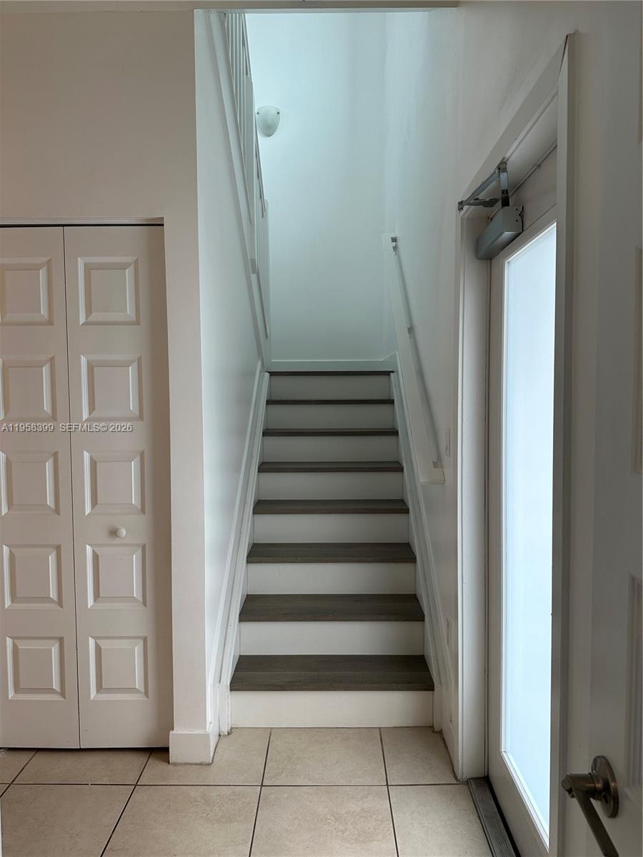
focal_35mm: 24
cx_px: 322
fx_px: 594
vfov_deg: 71.6
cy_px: 428
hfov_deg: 56.8
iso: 64
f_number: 1.78
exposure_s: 1/142
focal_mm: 6.86
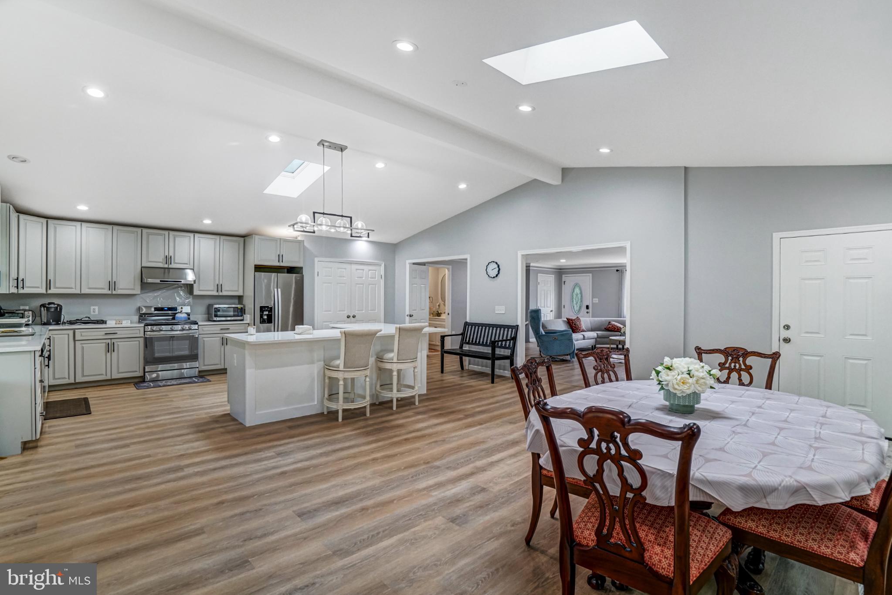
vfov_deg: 73.8
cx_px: 446
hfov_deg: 96.7
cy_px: 298
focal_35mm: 16
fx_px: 396
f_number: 8
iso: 1250
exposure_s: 1/100
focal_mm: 16
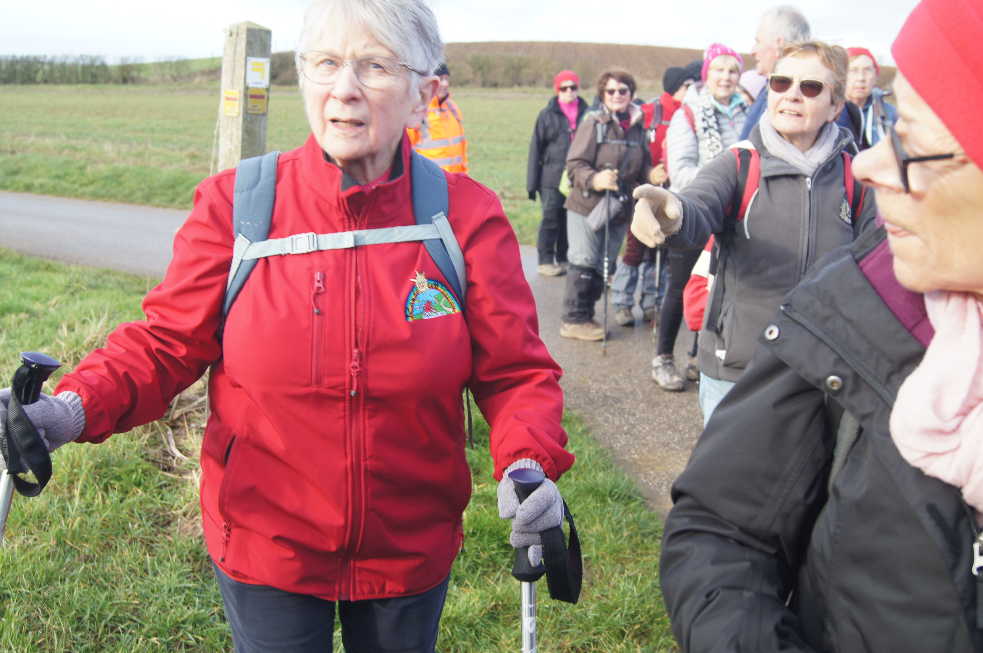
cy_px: 326
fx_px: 1064
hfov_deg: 49.6
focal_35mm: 39
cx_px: 492
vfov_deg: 34.1
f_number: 5.6
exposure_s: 1/80
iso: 100
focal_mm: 26
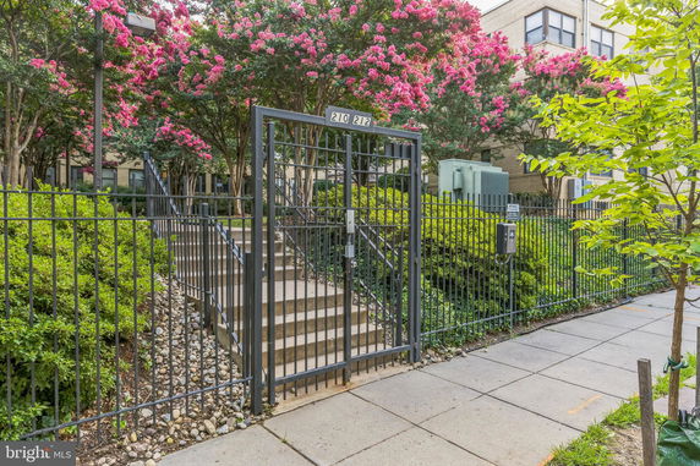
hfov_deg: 76.1
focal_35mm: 23
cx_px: 350
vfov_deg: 55.1
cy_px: 233
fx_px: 447
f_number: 5.6
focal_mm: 23
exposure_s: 1/125
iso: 500
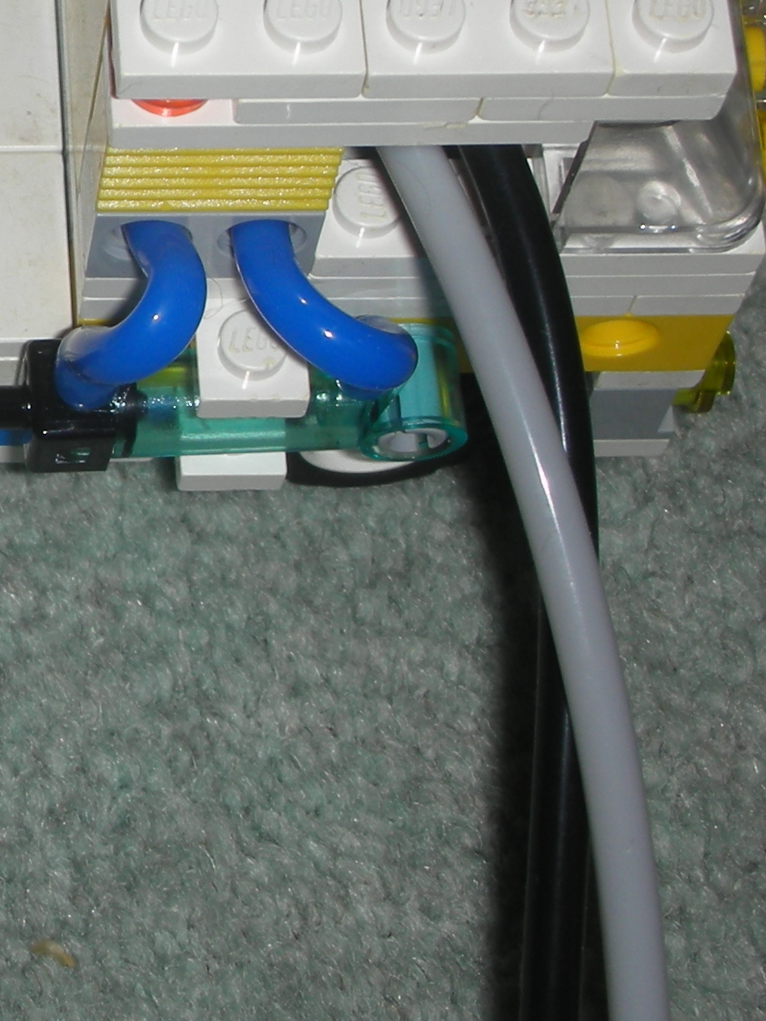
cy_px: 214
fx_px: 3923
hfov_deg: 10.7
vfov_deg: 14.7
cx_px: -453
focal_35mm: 133
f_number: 10.5
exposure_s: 1/60.1
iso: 50
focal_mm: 8.8
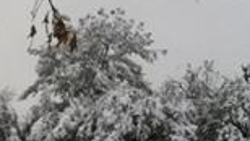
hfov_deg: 12.7
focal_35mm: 158
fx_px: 1048
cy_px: 67
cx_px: -157
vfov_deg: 7.7
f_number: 2.8
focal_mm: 3.85
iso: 80
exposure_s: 1/577
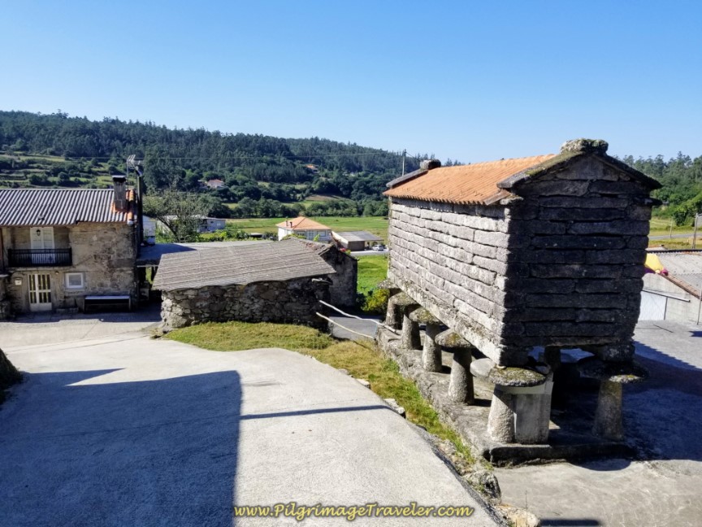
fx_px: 527
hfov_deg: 67.3
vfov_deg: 53.1
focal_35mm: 26
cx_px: 351
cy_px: 264
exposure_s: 1/2288
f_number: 1.7
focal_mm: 4.3
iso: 50
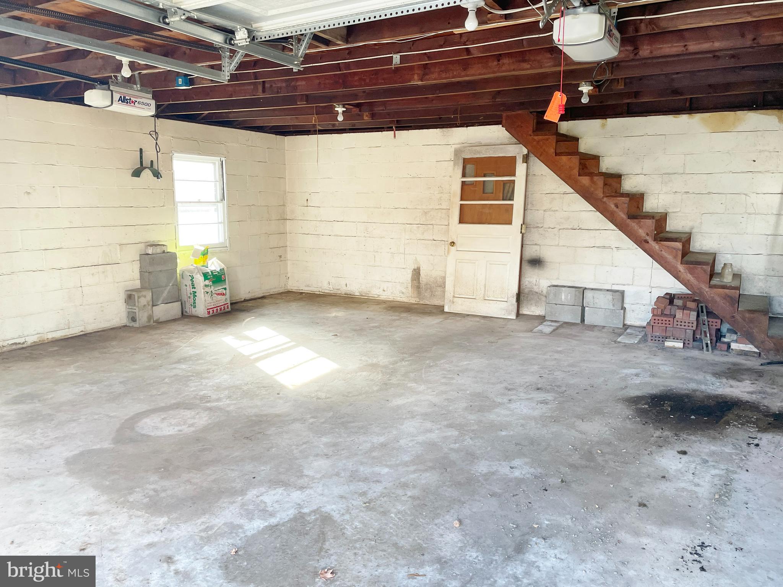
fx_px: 588
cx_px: 392
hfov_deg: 67.3
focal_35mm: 26
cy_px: 294
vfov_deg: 53.1
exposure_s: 1/121
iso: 80
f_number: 1.6
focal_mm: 4.2
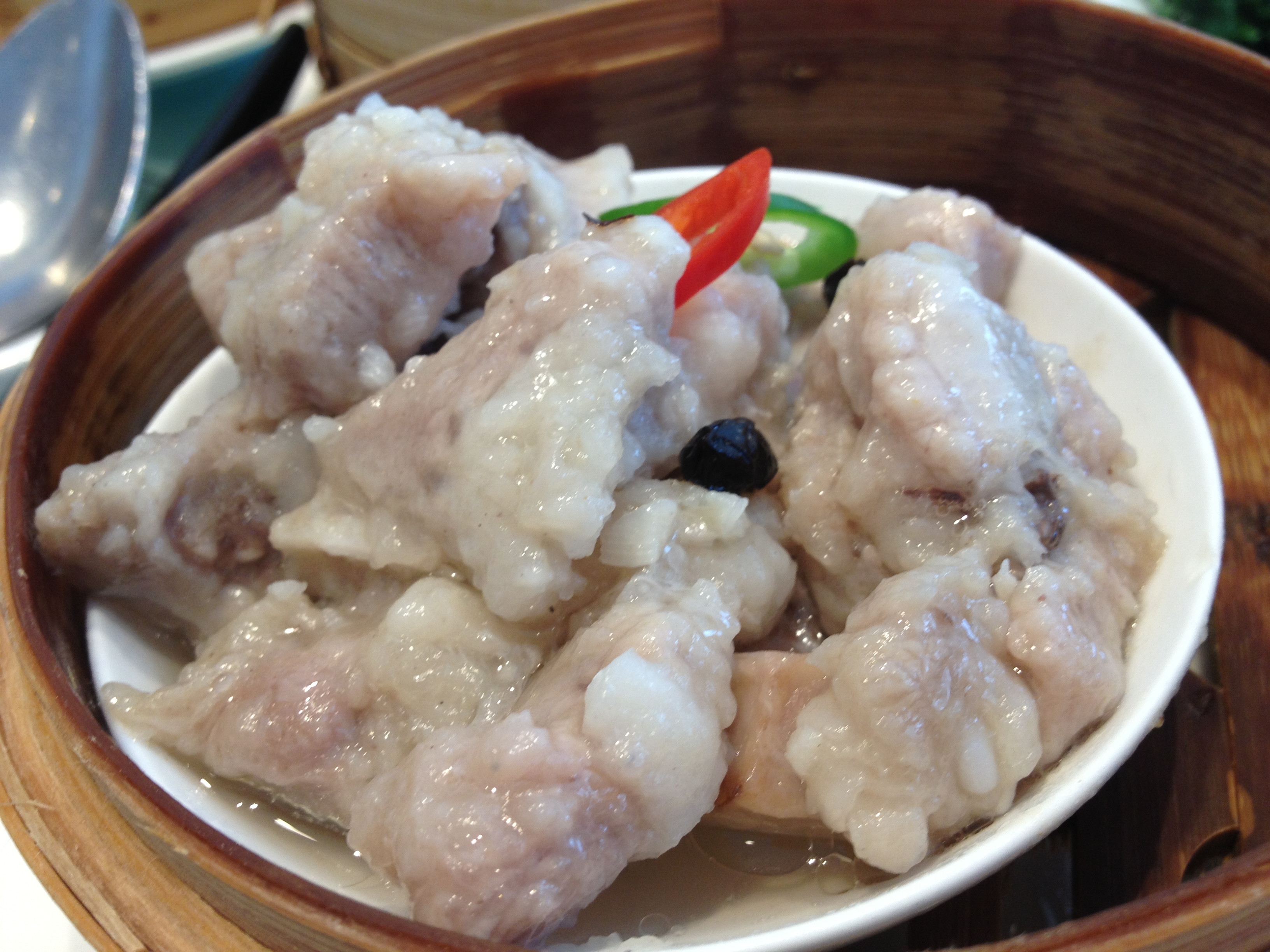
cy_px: 476
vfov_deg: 40.7
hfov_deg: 52.6
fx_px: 1284
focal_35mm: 35
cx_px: 635
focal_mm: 4.28
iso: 50
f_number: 2.4
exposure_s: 1/30
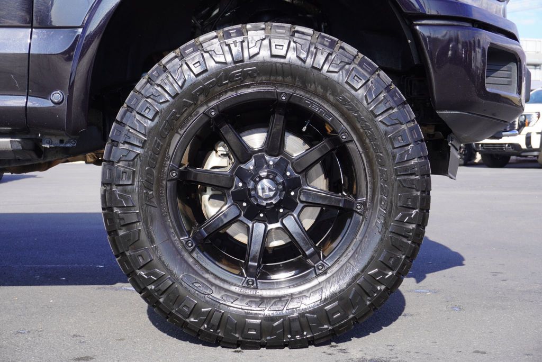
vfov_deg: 23.2
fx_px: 881
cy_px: 181
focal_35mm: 58
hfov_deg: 34.2
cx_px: 271
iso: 100
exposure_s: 1/100
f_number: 9
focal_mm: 39
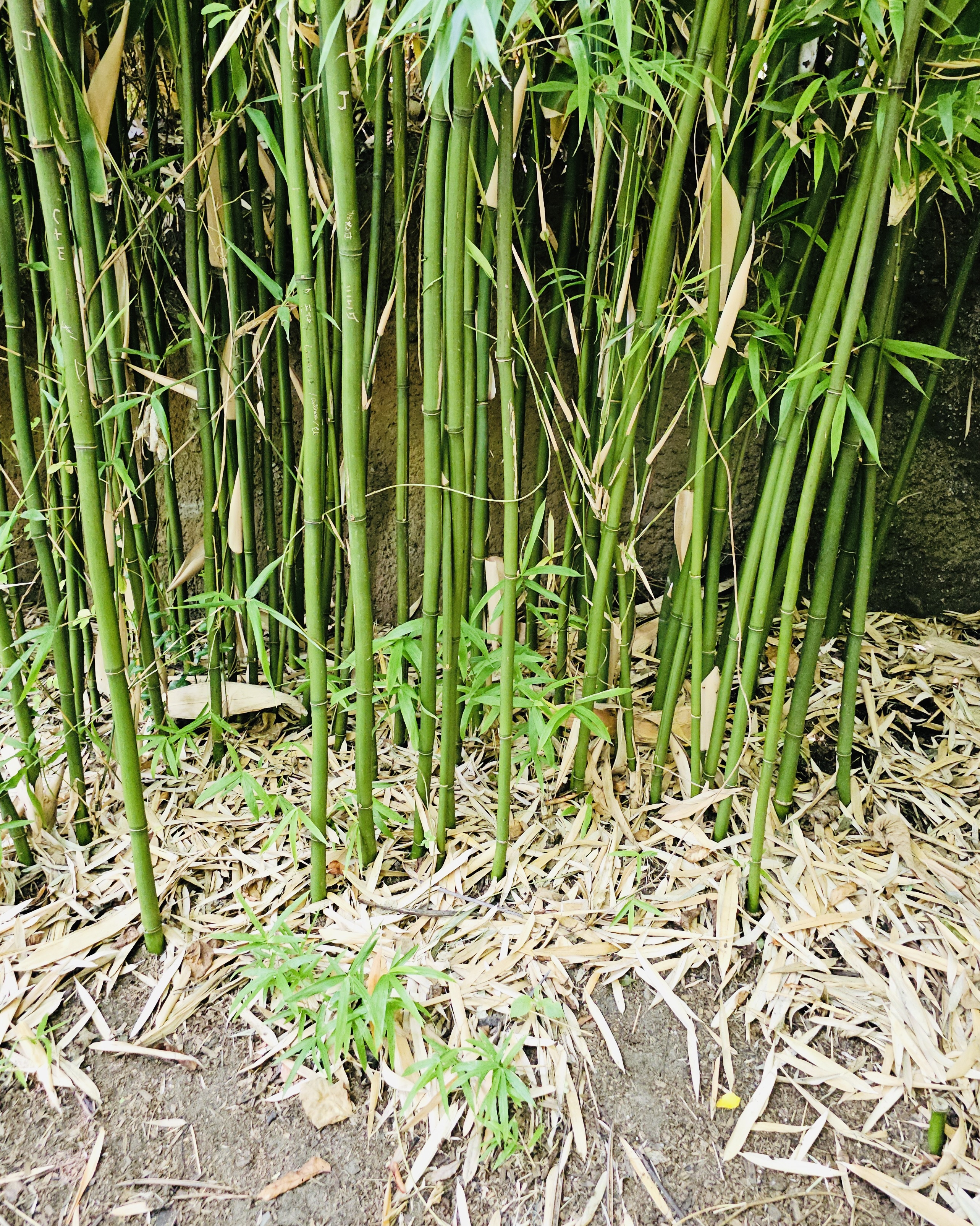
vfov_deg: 62.0
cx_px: 484
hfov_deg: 51.5
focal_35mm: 28
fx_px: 1015
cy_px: 533
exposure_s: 1/60
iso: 640
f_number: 1.7
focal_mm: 6.3
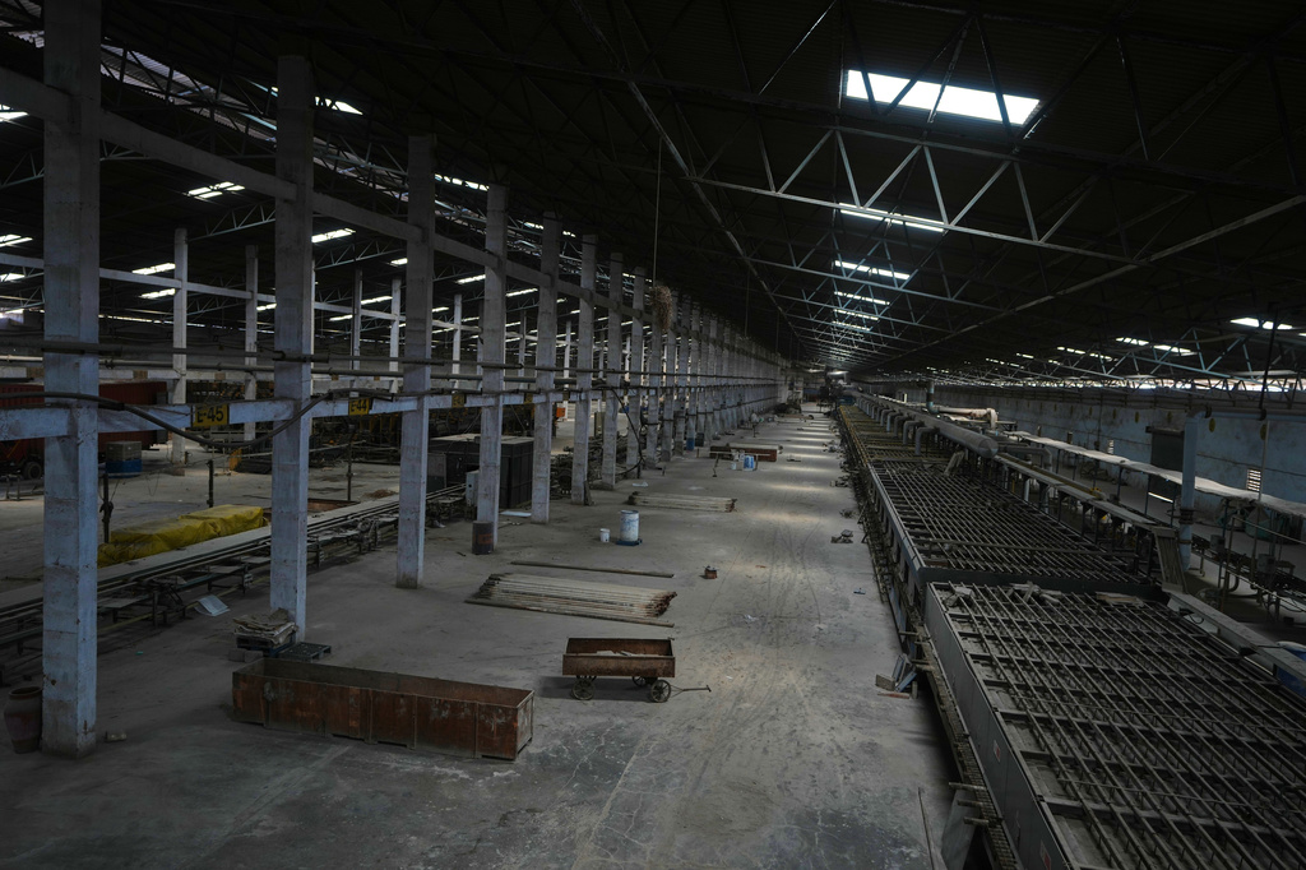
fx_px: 870
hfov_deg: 73.8
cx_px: 653
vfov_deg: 53.1
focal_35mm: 24
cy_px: 435
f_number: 4
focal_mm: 24
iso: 250
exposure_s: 1/160
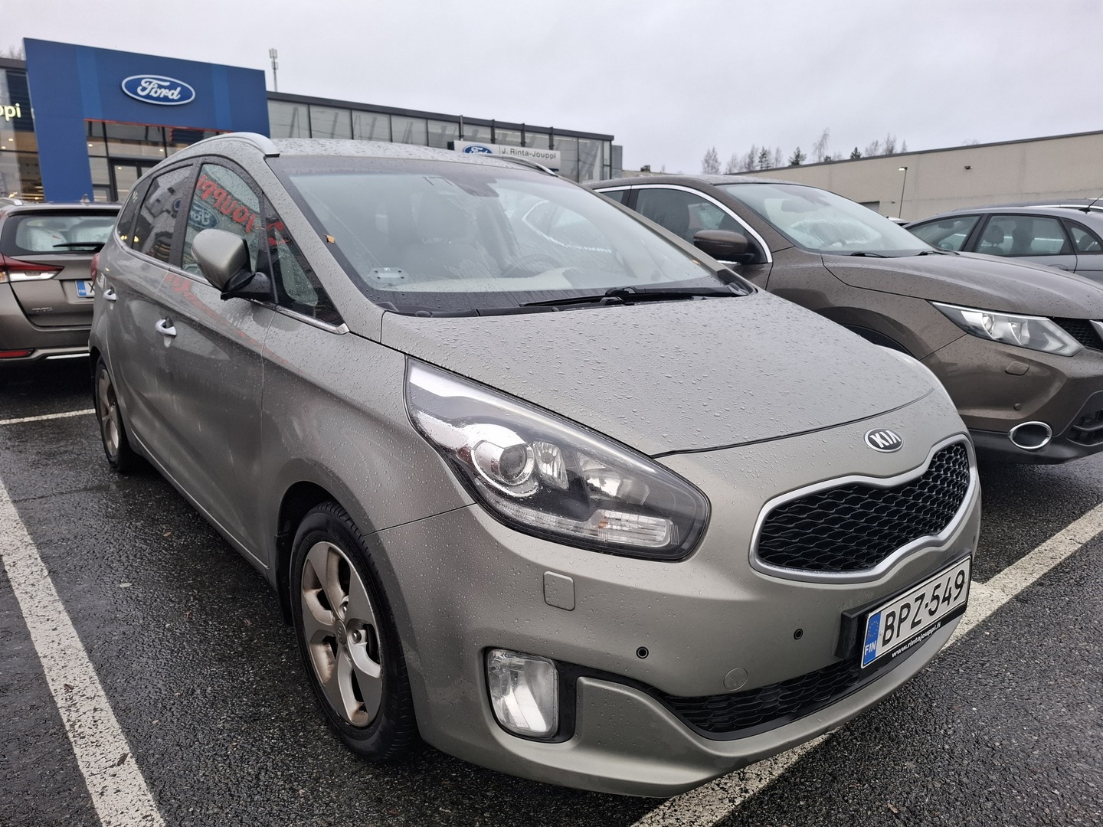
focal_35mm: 23
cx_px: 552
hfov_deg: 73.9
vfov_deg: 58.9
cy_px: 414
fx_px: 733
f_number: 1.8
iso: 50
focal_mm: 5.54
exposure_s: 1/100
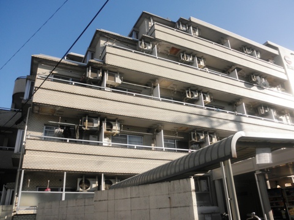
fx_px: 238
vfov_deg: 49.7
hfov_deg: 63.4
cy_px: 110
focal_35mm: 28
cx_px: 147
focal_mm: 5
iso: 64
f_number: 8.5
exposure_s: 1/100
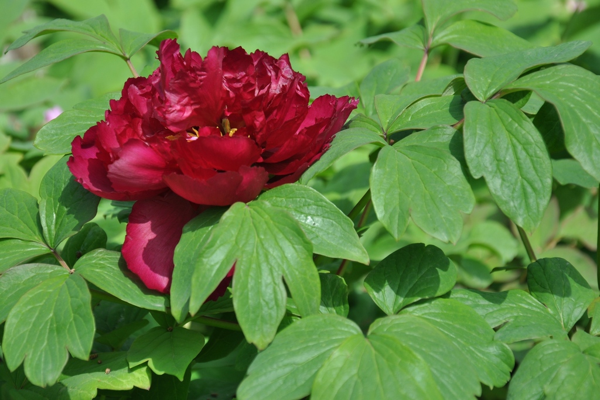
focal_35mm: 158
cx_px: 300
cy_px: 200
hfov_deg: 13.0
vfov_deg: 8.7
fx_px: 2625
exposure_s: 1/500
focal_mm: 105
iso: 200
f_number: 5.6
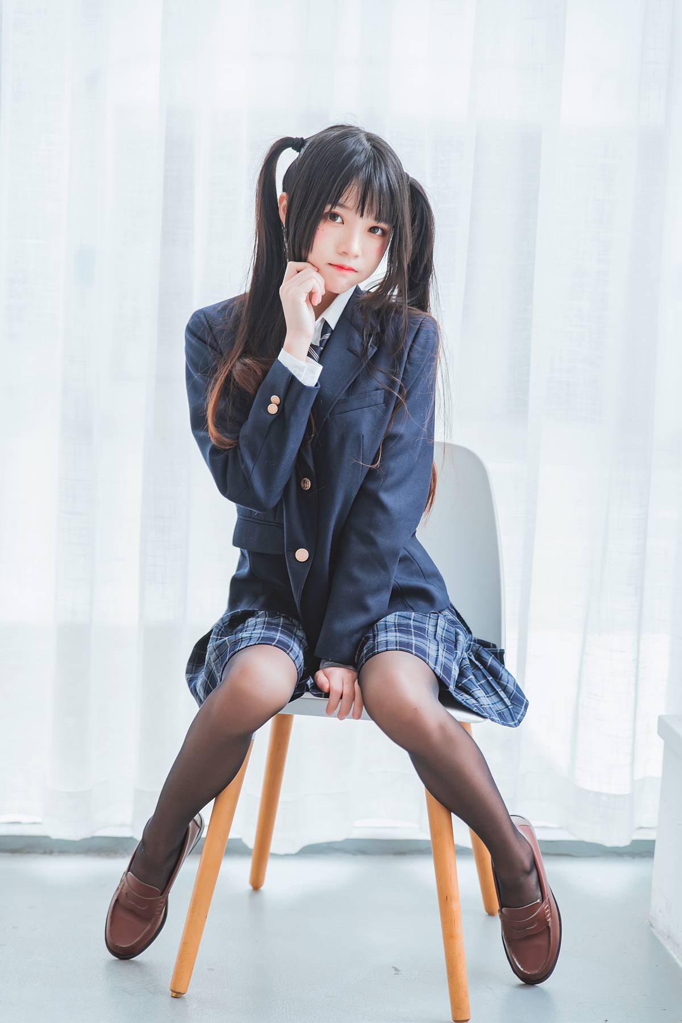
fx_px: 1988
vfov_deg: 28.8
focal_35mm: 70
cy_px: 512
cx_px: 341
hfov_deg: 19.5
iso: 500
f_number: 2.8
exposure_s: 1/160
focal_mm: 70
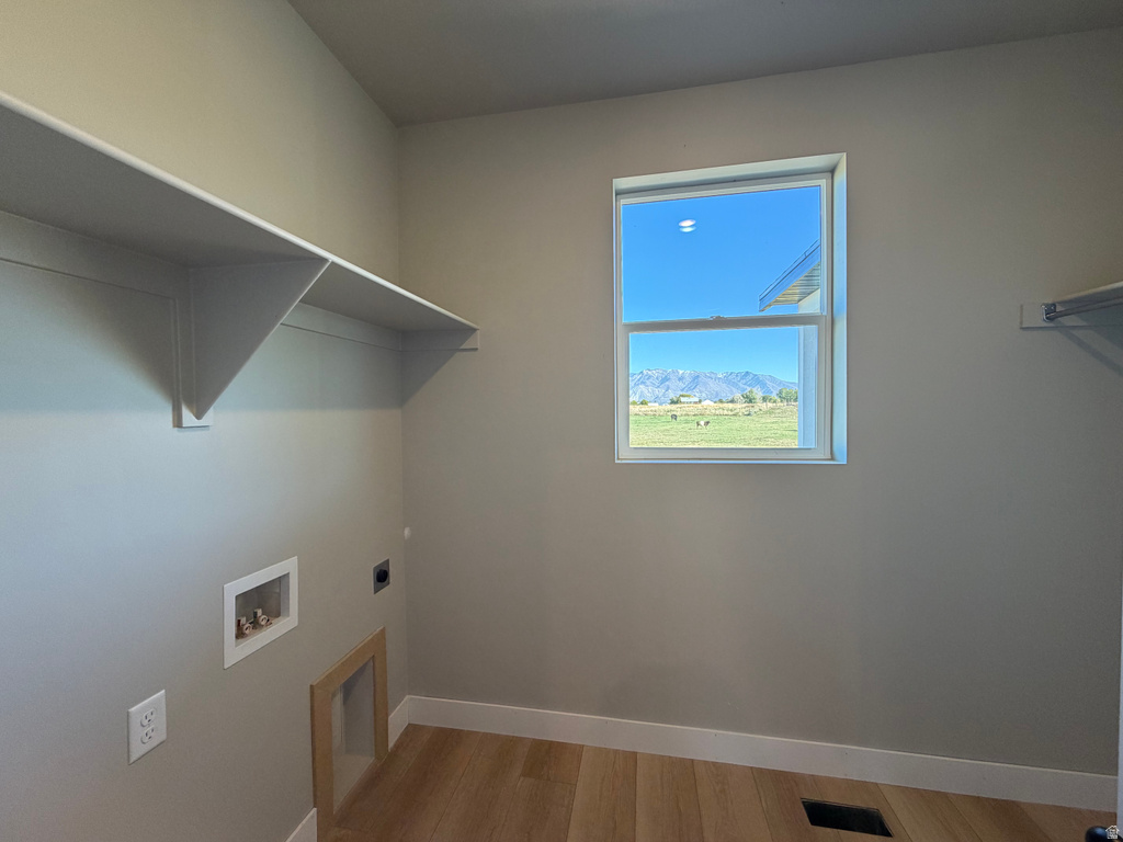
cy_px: 421
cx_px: 562
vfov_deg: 85.7
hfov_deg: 102.1
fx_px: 454
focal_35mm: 14
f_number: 2.2
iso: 160
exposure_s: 1/120
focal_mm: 2.22
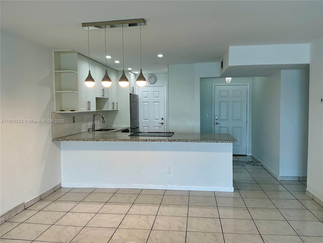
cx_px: 162
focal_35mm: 28
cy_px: 122
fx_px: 261
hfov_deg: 63.4
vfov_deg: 49.7
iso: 64
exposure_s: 1/120
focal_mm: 3
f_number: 1.8
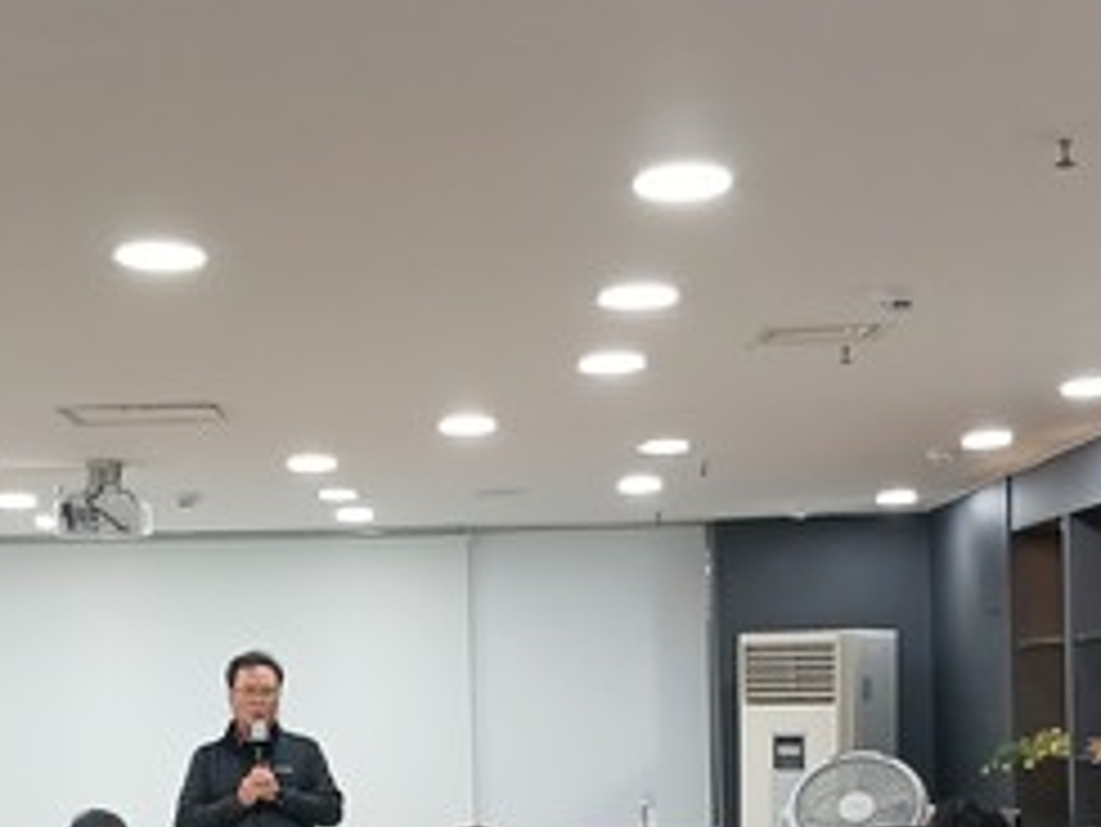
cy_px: 748
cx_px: 616
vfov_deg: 16.9
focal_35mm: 86
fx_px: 2737
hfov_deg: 22.7
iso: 100
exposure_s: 1/60
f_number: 1.8
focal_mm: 4
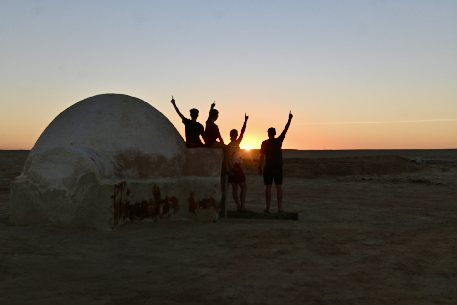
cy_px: 152
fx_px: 457
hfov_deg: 53.1
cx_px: 228
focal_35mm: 36
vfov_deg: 36.9
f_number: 5.6
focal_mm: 24
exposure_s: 1/250
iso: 200
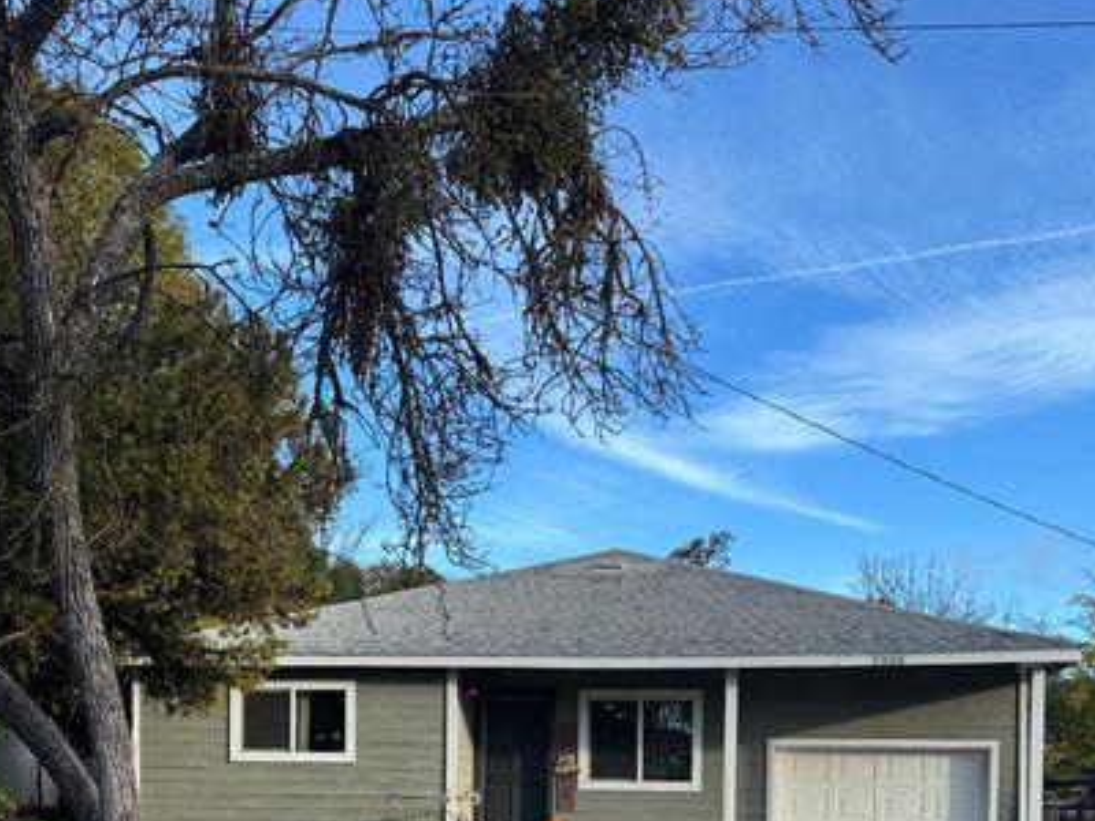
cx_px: 561
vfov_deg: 32.9
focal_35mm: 40
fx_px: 1265
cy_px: 824
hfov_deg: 46.8
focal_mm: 6.76
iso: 80
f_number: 1.78
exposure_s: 1/1339
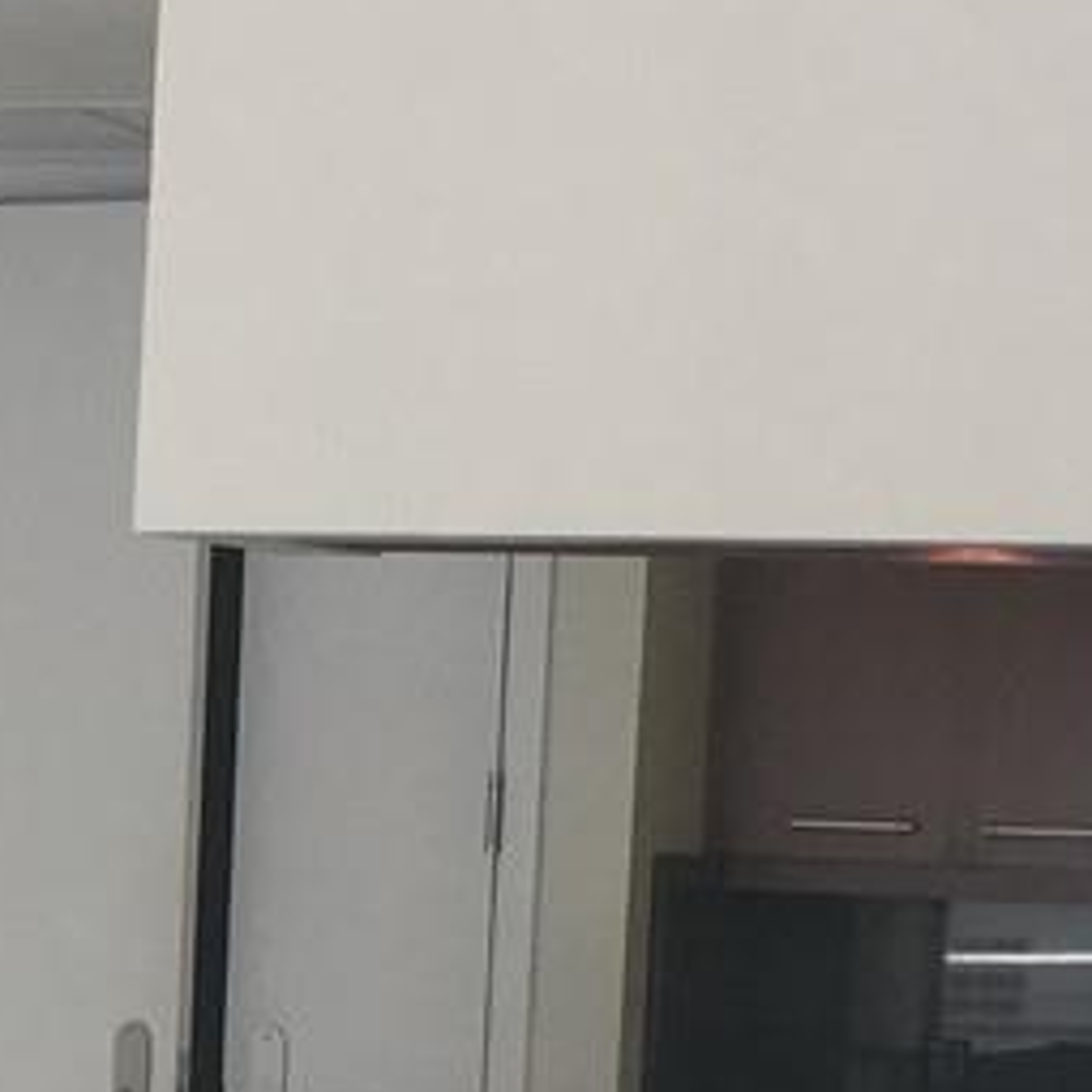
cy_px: 1554
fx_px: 5746
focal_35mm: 161
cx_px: -98
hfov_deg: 10.7
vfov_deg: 10.5
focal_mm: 4.15
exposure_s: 1/120
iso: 40
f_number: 2.2
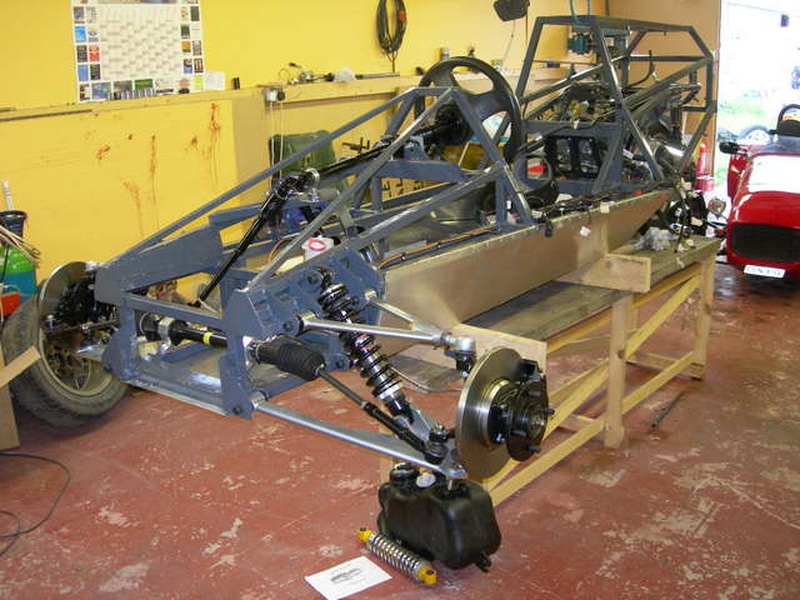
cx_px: 400
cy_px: 300
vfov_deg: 37.7
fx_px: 878
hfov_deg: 49.0
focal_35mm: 38
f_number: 2.8
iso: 179
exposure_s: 1/27.5
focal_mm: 7.8
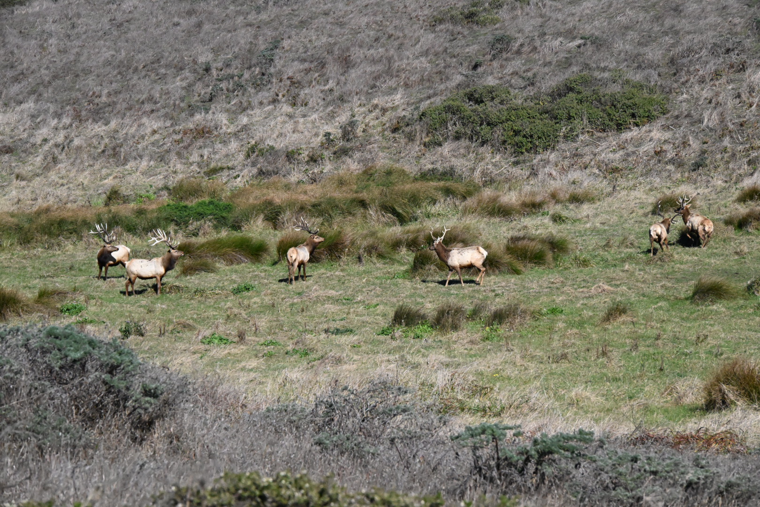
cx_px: 380
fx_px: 3272
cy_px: 254
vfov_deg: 8.9
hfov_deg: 13.2
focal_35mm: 155
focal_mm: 155
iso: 8000
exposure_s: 1/10000
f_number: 13
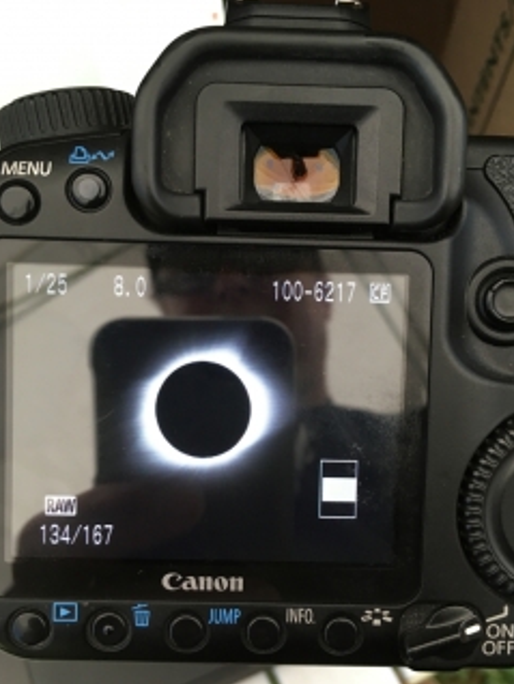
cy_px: 393
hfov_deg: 41.8
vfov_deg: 53.7
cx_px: 282
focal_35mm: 34
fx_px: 672
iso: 80
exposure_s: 1/30
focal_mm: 4.15
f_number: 2.2
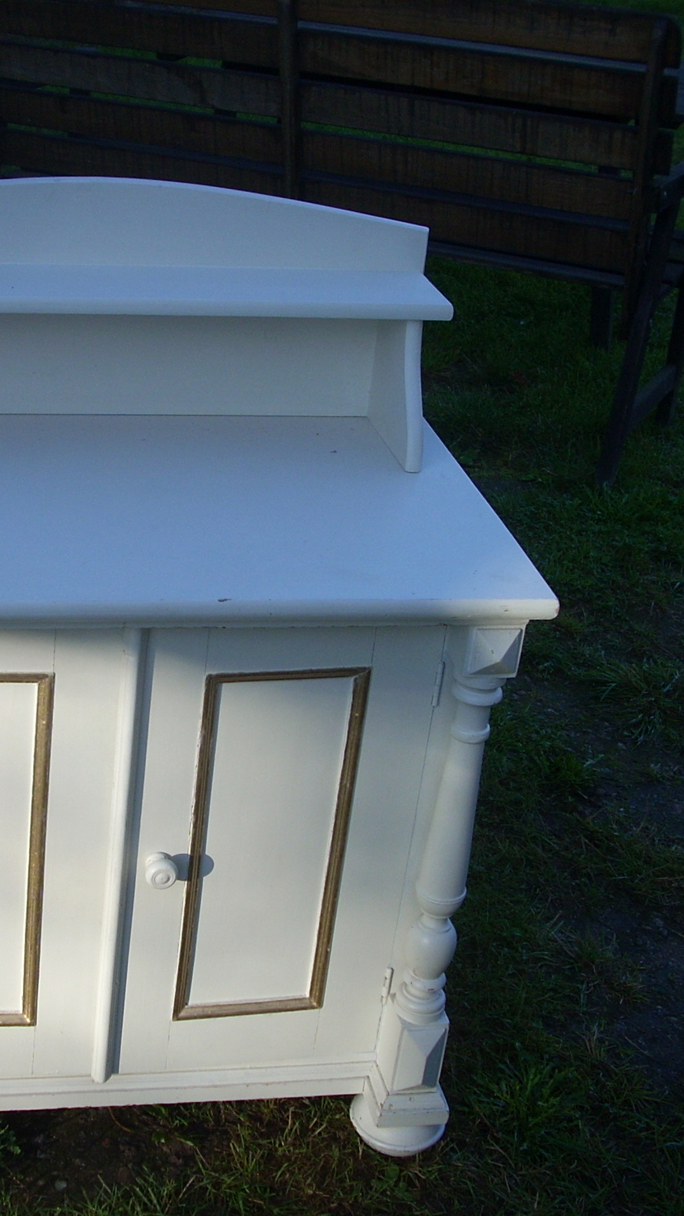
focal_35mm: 54
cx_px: 114
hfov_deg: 21.9
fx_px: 1741
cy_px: 609
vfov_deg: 38.5
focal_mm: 6.2
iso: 64
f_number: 2.8
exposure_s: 1/297
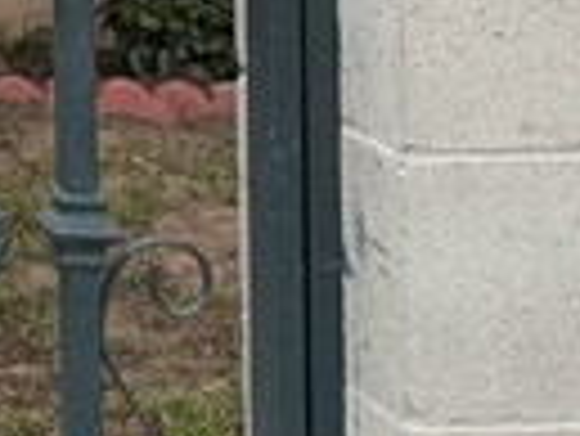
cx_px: -1025
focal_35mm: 190
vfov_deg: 7.0
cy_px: -868
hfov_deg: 8.9
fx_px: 3186
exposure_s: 1/575
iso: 100
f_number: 1.78
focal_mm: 6.76
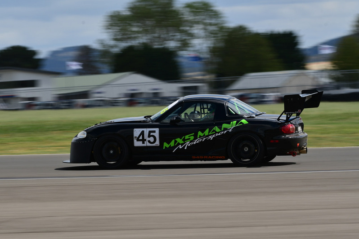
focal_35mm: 301
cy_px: 120
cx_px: 180
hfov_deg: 6.8
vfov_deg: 4.6
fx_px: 3001
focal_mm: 200
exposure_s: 1/200
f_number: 11
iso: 100
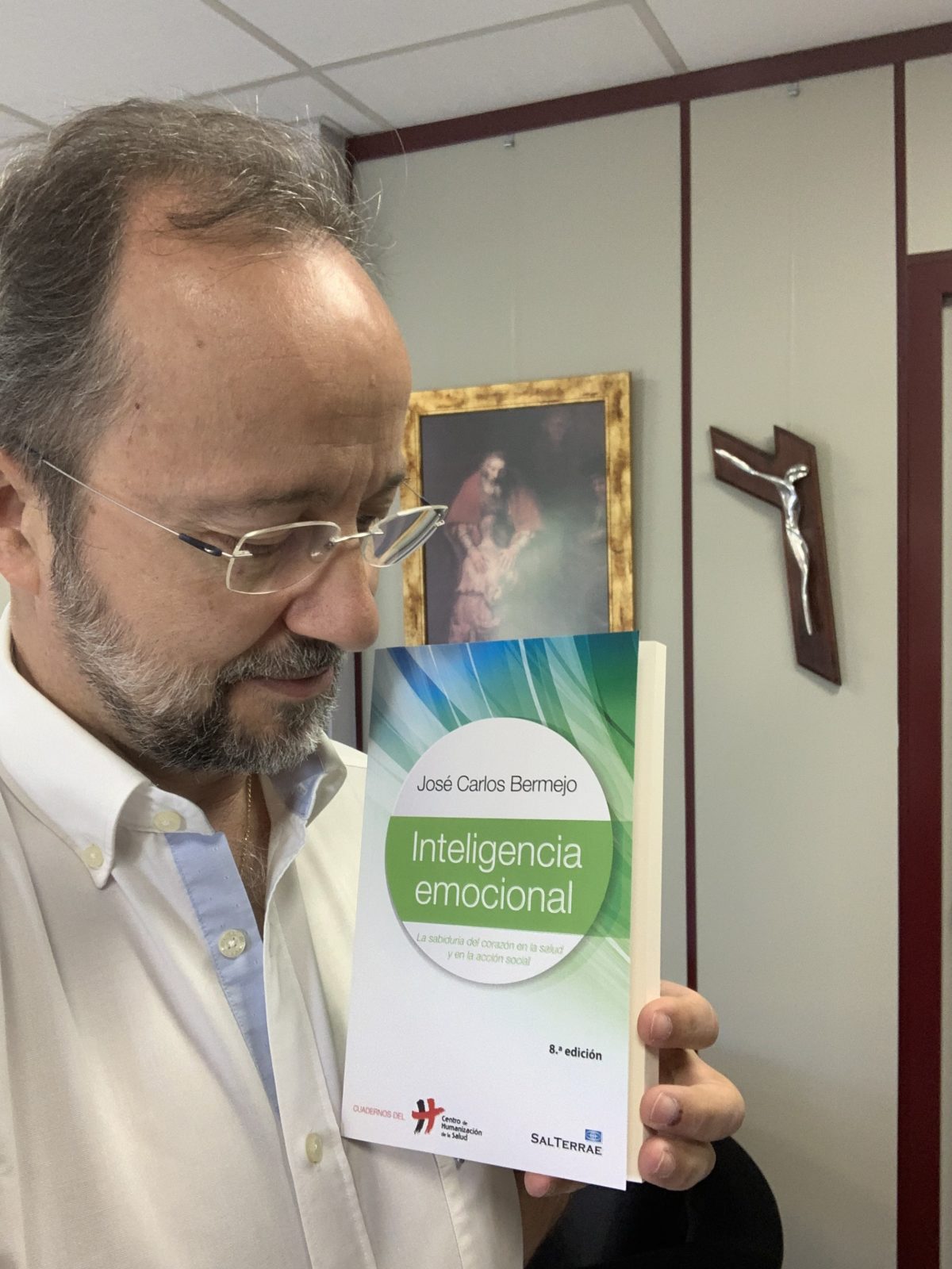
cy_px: 634
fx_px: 1173
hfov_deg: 44.2
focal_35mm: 32
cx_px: 476
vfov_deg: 56.8
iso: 125
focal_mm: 2.87
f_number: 2.2
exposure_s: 1/60
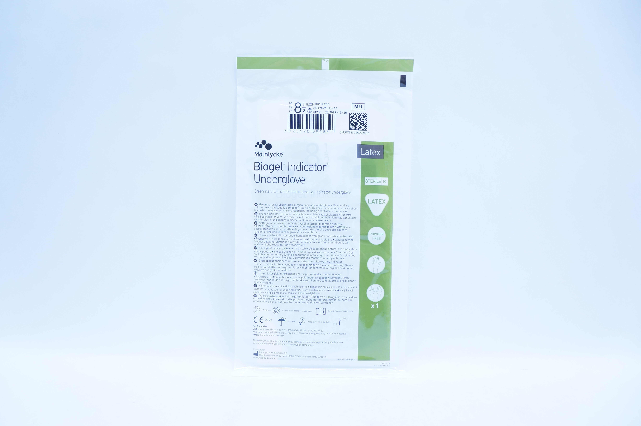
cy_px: 213
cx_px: 320
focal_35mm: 27
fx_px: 480
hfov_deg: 67.4
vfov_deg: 47.8
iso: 800
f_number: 5.6
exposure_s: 1/125
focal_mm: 18
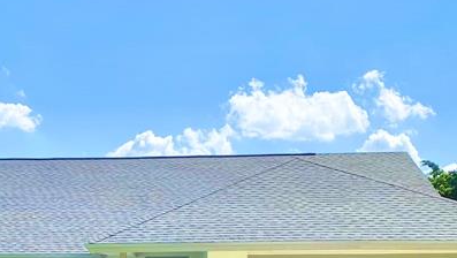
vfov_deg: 15.9
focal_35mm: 73
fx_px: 885
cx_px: 108
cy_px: 317
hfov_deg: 28.5
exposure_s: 1/3846
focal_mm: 4.25
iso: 32
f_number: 1.8
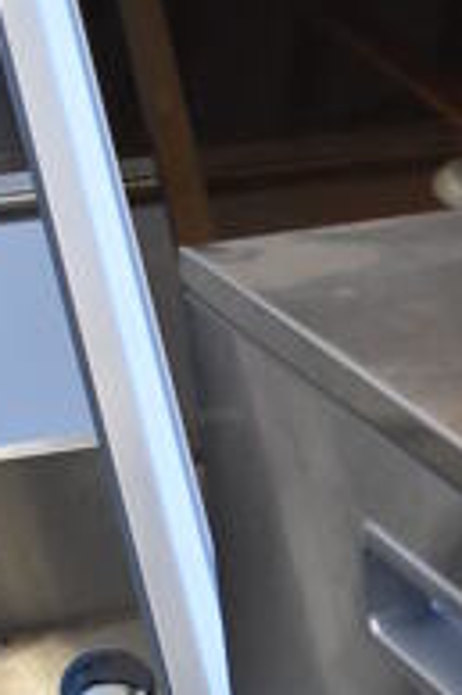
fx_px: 3131
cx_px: 928
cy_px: 1223
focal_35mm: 162
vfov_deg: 11.8
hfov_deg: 8.0
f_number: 3.8
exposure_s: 1/125
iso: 1100
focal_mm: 23
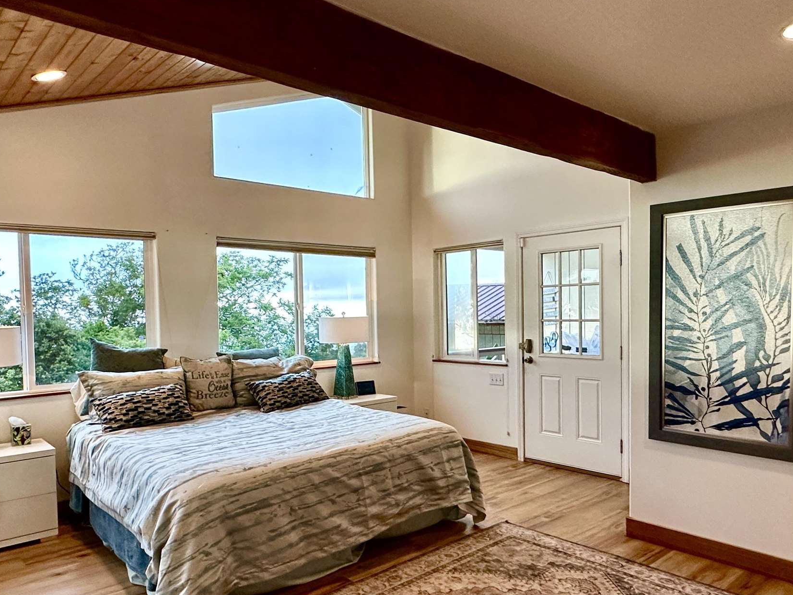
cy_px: 332
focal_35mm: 26
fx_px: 596
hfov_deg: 67.1
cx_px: 353
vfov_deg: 53.0
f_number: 2.2
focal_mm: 2.22
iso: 250
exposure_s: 1/120
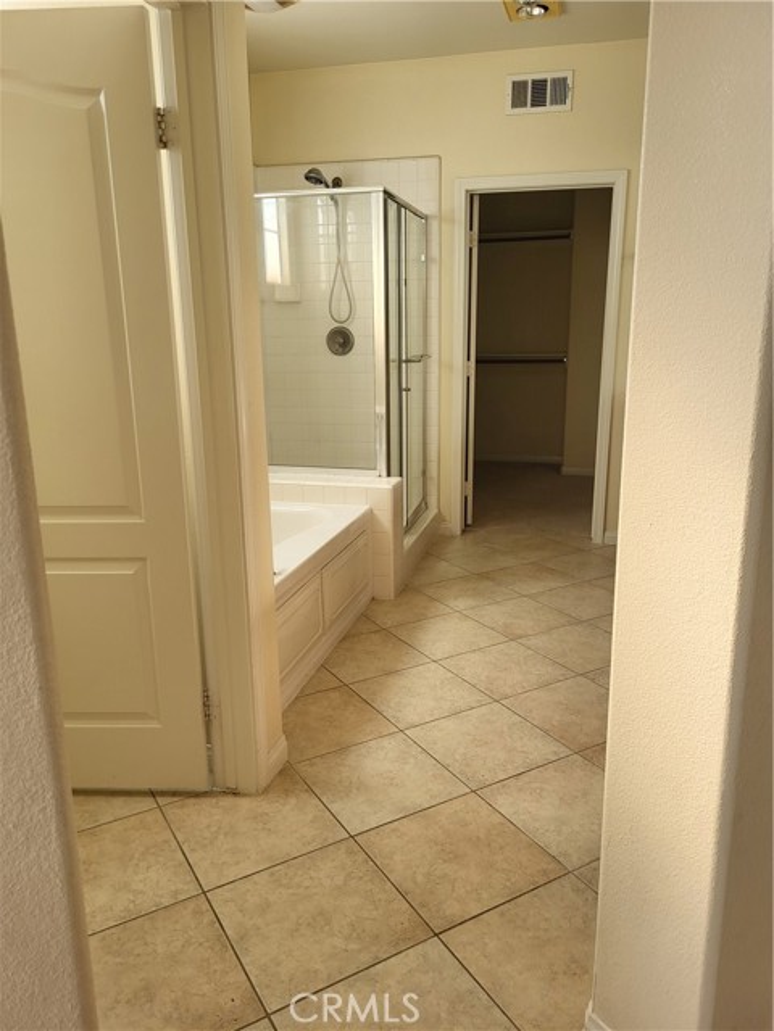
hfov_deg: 53.1
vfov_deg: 67.3
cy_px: 516
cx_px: 387
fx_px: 775
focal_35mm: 26
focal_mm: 5.4
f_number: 1.8
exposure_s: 1/120
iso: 64
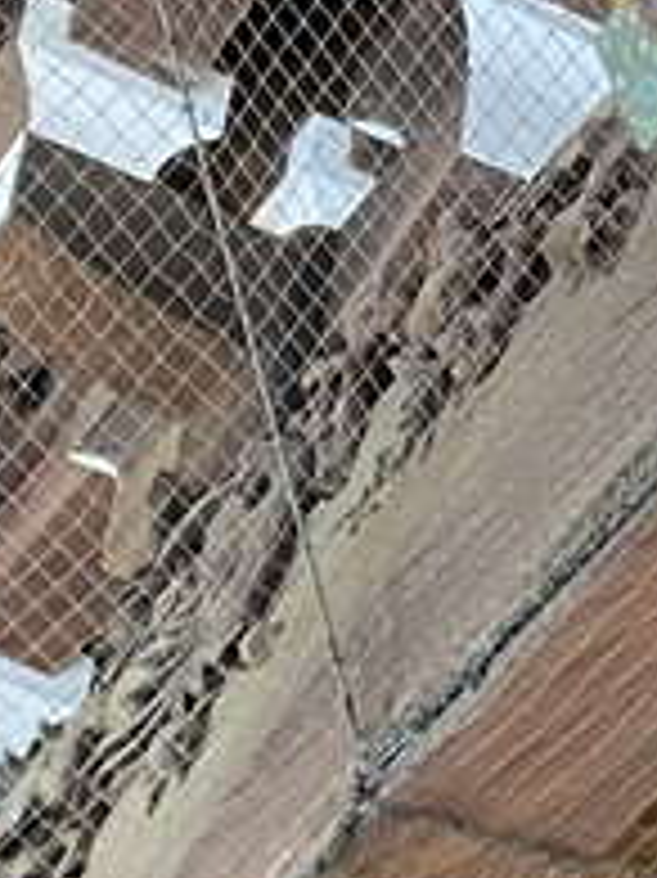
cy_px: -18
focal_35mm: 160
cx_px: 909
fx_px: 4053
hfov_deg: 9.1
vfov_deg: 12.2
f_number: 1.8
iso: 320
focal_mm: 4.25
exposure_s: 1/60
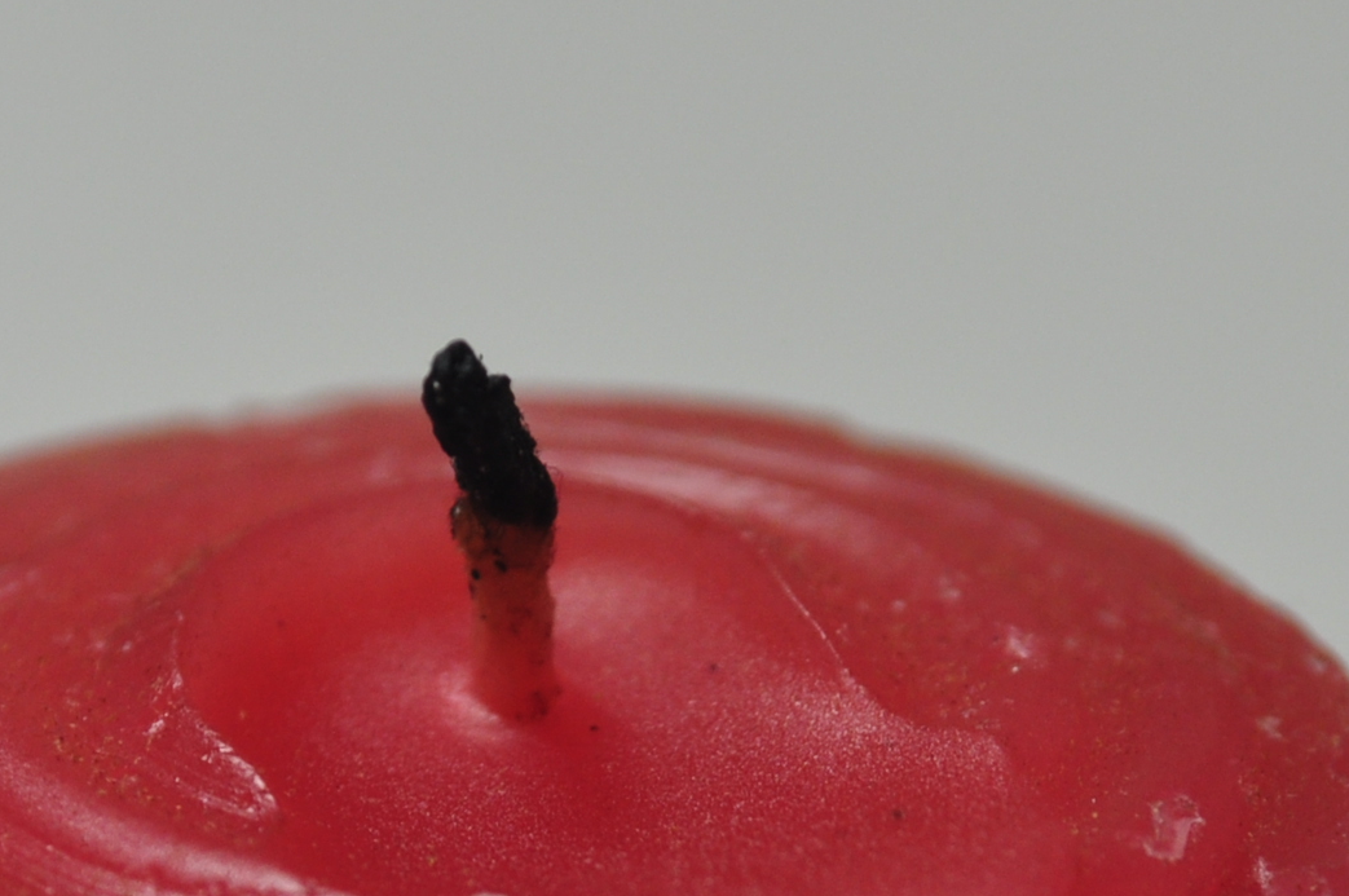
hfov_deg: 9.3
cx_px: 453
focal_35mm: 222
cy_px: 976
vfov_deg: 6.1
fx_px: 8310
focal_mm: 48
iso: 320
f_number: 7.1
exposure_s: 1/30
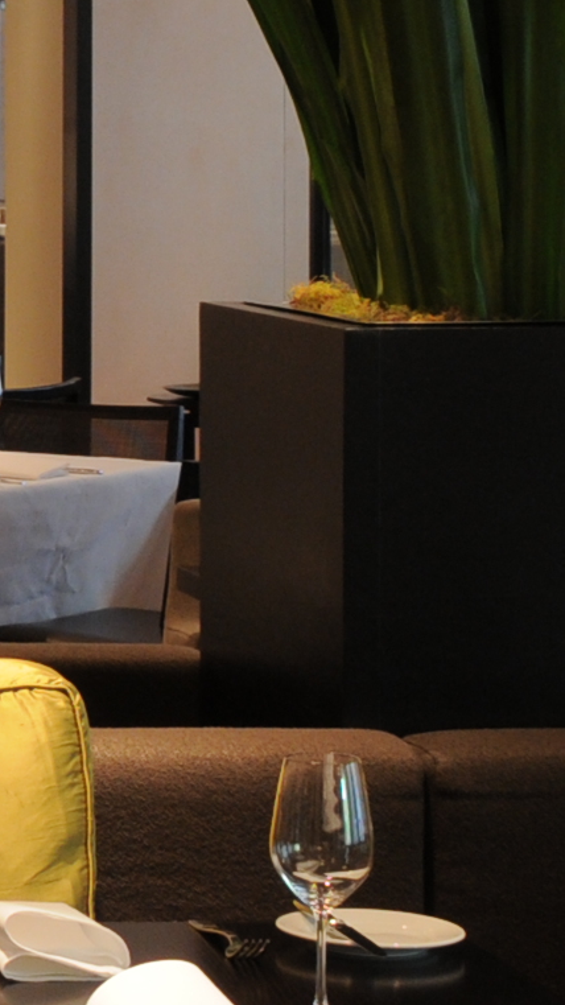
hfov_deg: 7.6
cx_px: -874
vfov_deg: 14.5
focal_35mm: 146
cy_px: -7
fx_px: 3889
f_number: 8
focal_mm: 22
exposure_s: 1/3
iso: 400
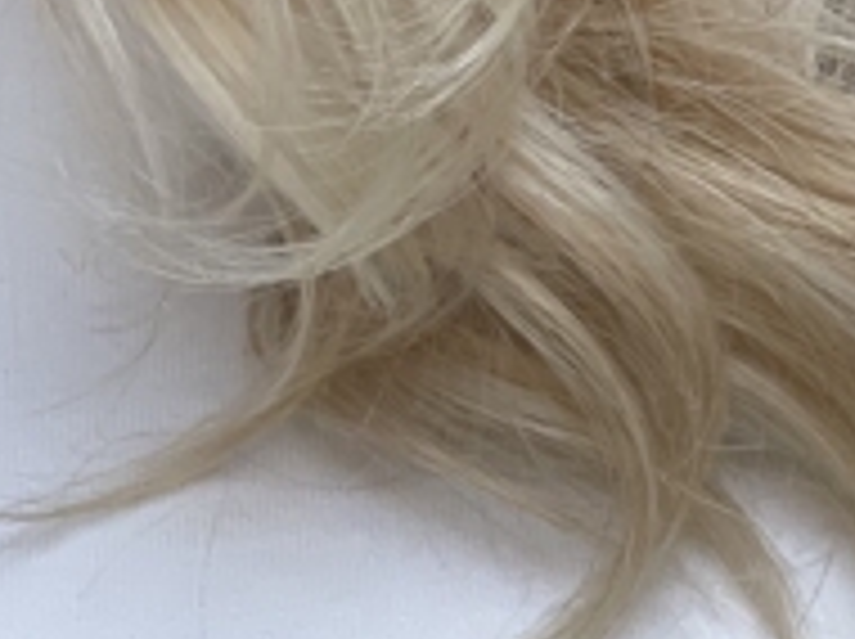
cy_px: -934
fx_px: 7771
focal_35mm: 315
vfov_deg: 4.6
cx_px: -45
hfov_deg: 6.3
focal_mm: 7.5
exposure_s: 1/121
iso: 160
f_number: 2.2
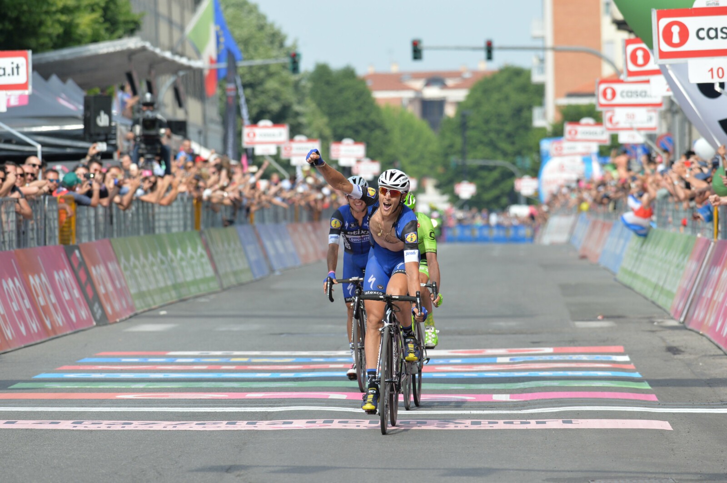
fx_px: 6051
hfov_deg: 6.9
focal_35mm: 300
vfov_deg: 4.6
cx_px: 364
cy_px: 242
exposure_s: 1/2000
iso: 800
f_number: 7.1
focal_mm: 300
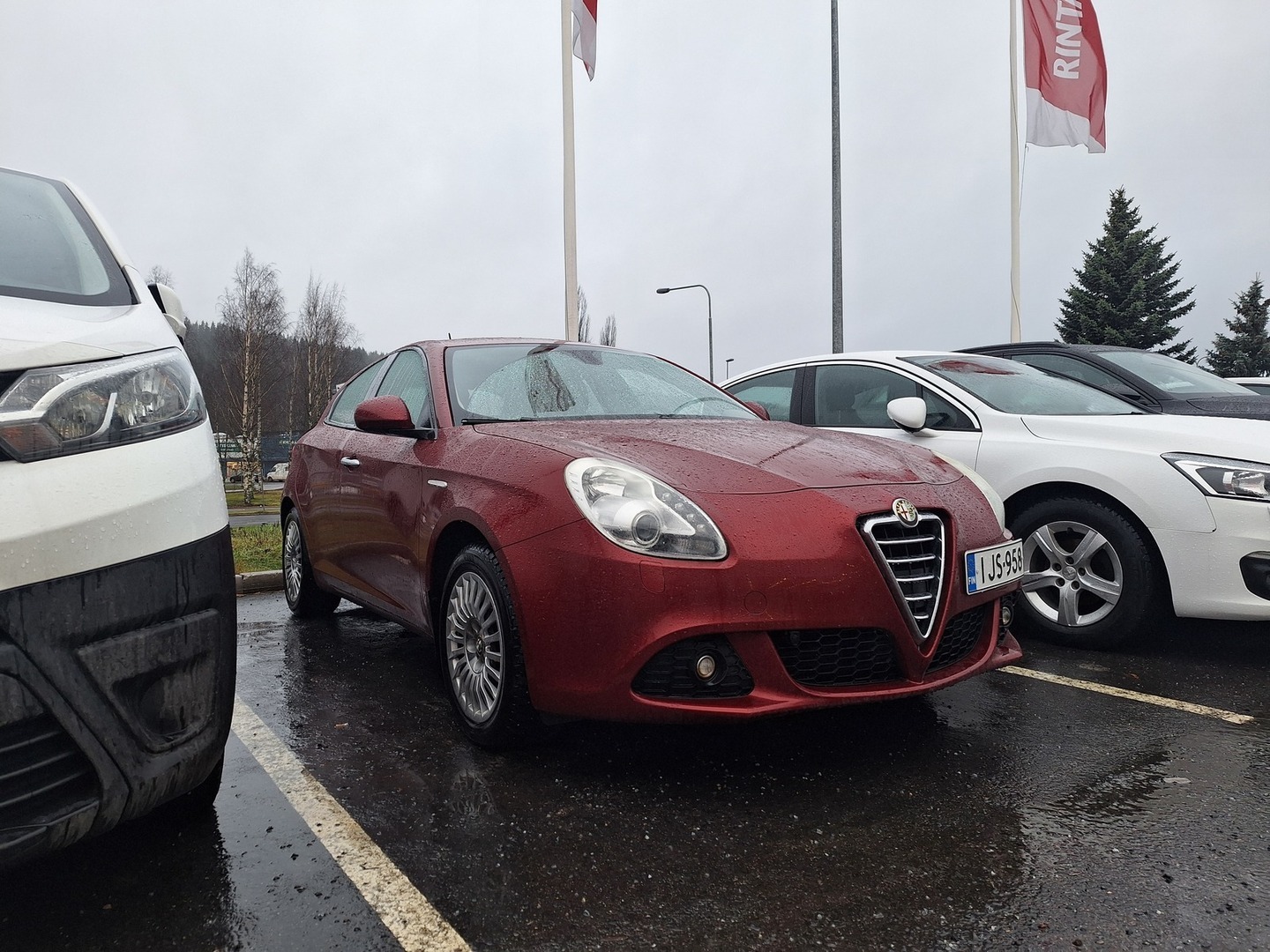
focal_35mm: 23
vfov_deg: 58.9
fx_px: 844
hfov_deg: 73.9
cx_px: 635
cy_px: 476
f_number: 1.8
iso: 80
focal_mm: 5.54
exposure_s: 1/100
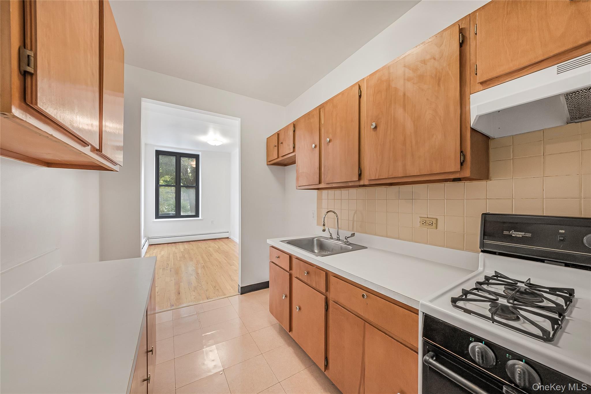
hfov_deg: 112.6
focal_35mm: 12
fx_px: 197
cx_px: 296
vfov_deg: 90.1
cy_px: 197
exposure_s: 1/6
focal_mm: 12
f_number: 9
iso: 800
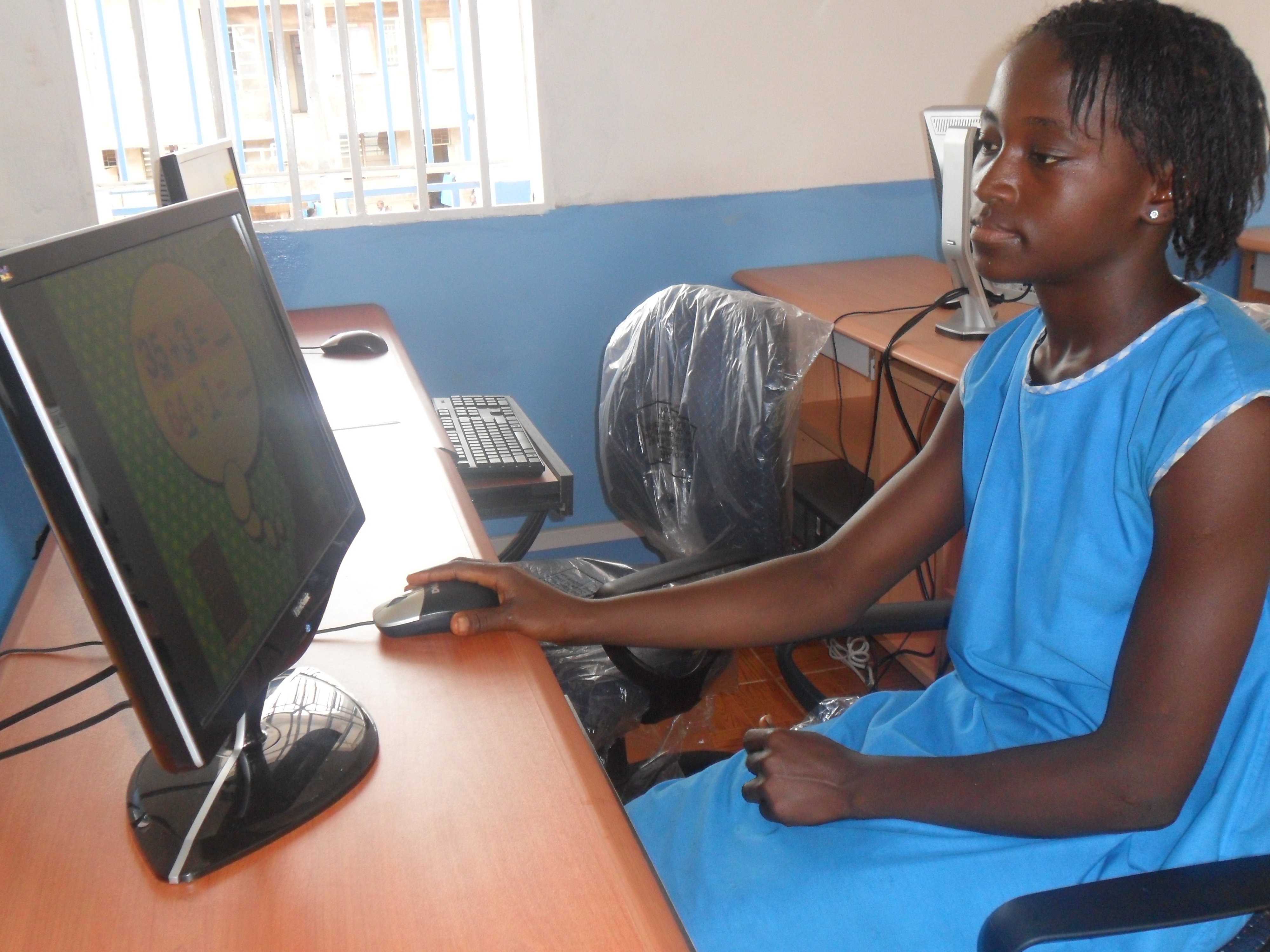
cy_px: 476
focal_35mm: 37
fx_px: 1357
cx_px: 635
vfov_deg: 38.7
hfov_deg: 50.1
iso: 200
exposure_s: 1/45
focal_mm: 6.6
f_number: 4
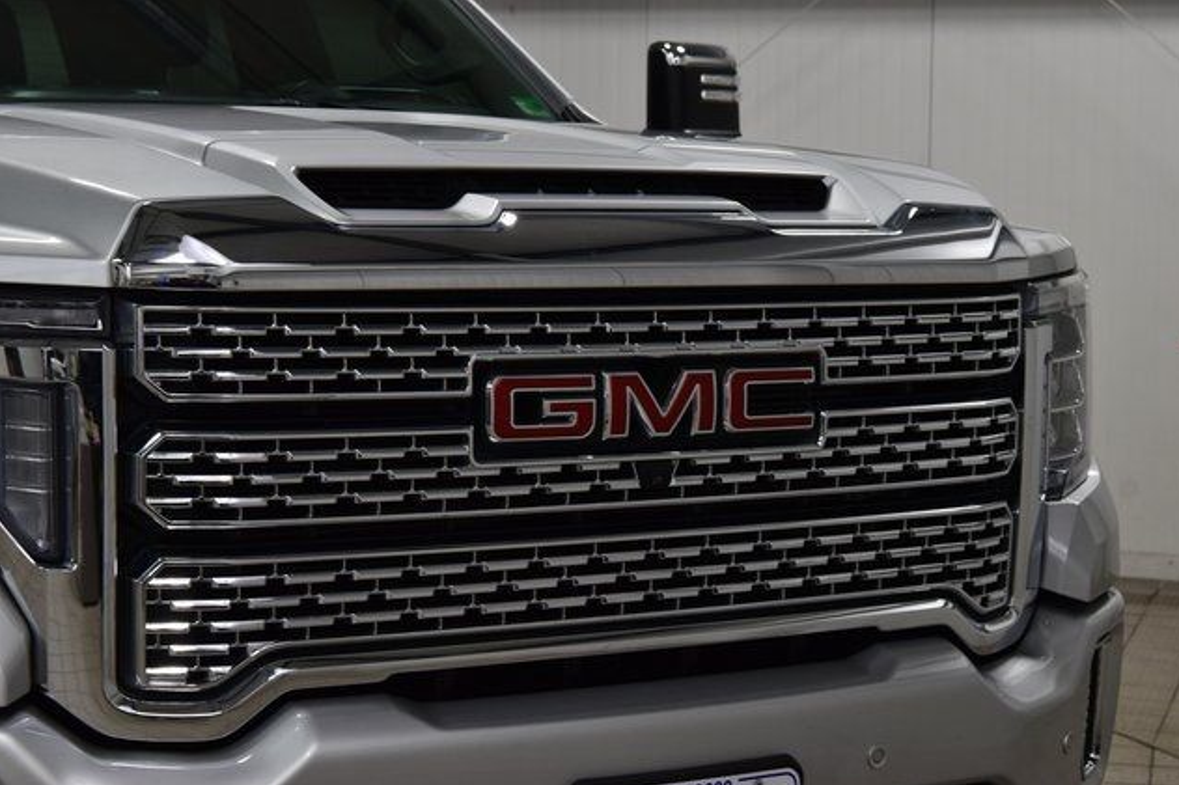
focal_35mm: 79
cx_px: 593
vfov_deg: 17.3
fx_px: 2586
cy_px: 396
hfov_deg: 25.7
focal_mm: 52
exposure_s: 1/60
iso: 1250
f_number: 8
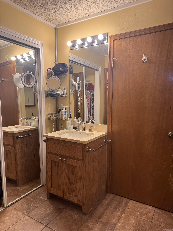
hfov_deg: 56.8
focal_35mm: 24
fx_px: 160
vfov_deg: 71.6
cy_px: 116
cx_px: 86
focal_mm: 6.76
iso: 125
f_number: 1.78
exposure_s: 1/120
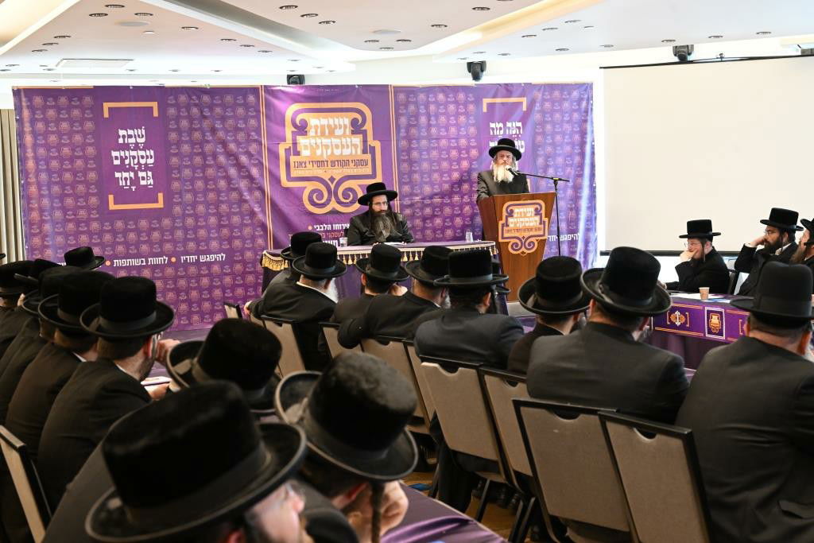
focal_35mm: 51
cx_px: 407
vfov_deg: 26.5
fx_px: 1153
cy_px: 272
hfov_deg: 38.9
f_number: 6.3
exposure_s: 1/125
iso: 3200
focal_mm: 51
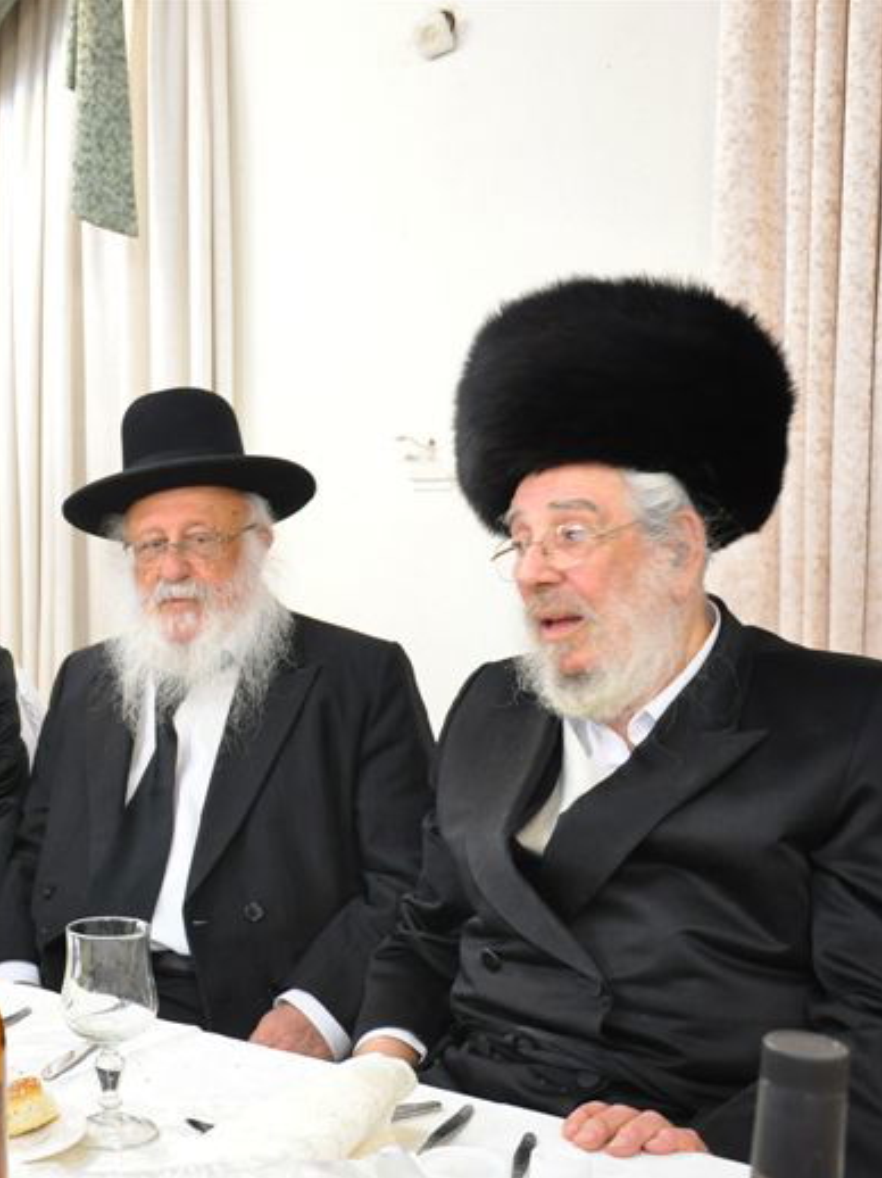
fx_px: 1589
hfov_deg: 29.7
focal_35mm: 47
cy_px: 599
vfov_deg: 40.7
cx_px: 86
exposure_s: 1/50
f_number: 4.5
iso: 1250
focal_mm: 21
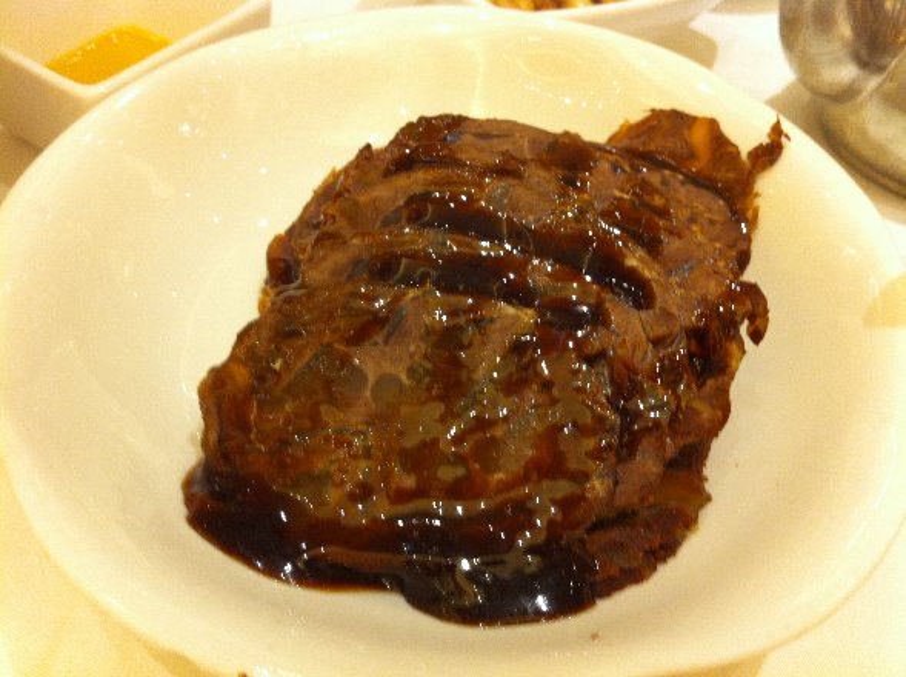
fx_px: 915
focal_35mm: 35
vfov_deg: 40.6
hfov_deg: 52.7
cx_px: 453
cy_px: 338
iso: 100
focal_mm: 3.85
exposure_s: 1/15
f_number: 2.8
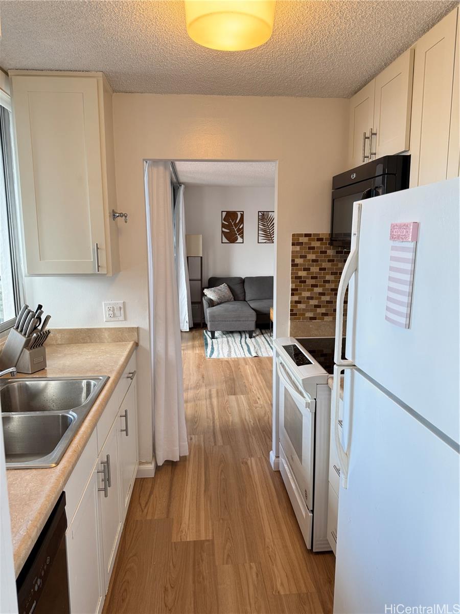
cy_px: 307
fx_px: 425
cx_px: 230
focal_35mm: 24
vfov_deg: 71.6
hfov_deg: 56.8
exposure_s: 1/120
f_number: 1.78
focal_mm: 6.76
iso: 100
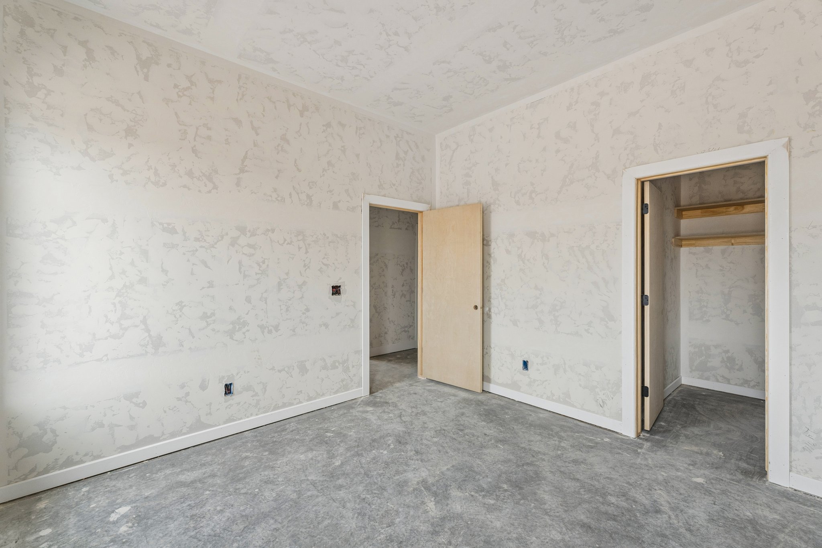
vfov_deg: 77.3
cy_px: 274
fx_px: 342
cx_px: 411
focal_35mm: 15
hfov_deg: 100.4
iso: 250
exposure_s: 1/320
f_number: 5.6
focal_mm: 10
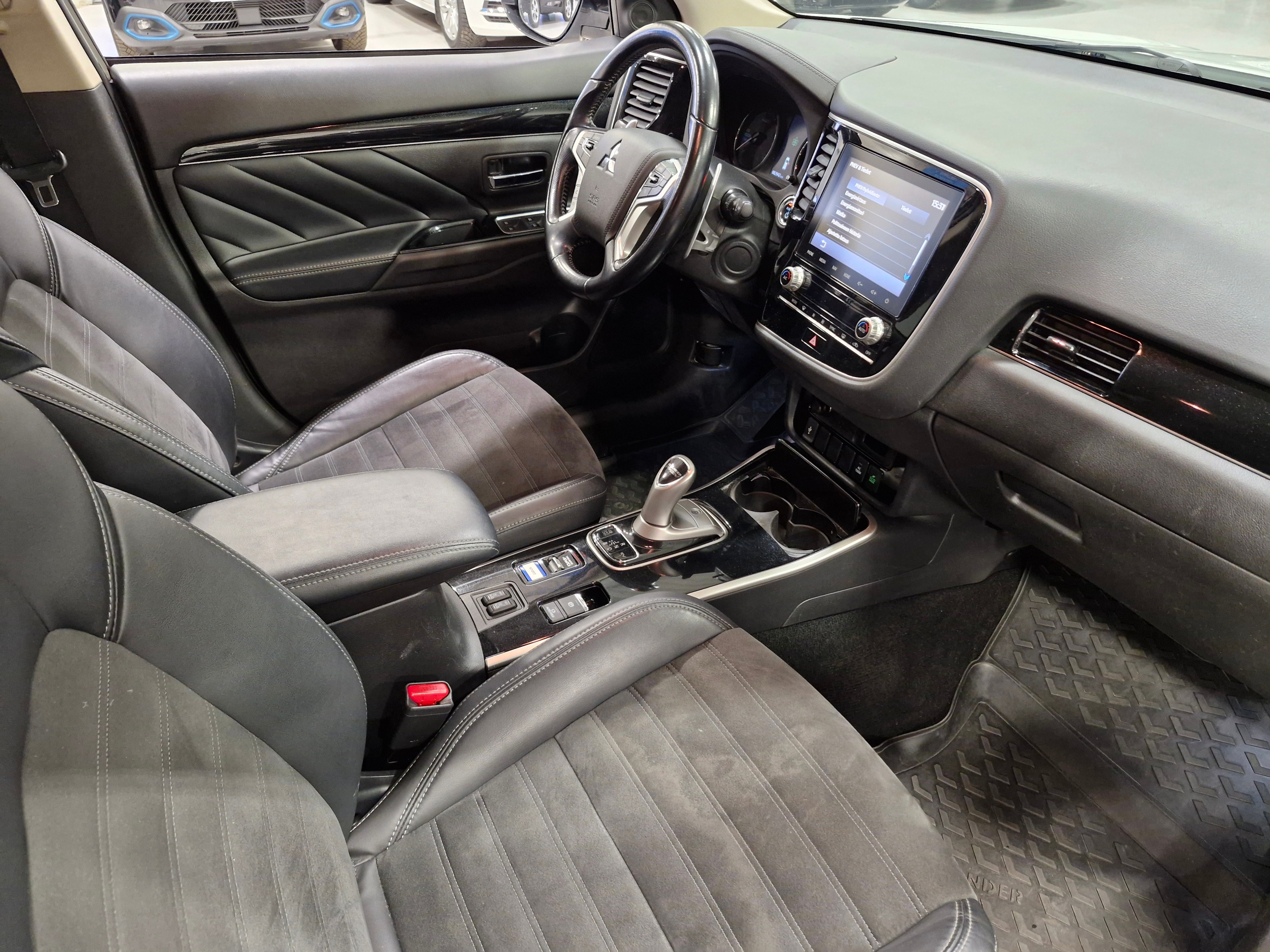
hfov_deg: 73.9
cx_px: 635
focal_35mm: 23
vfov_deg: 58.9
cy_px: 476
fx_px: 844
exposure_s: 1/50
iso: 800
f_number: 1.8
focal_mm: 5.54
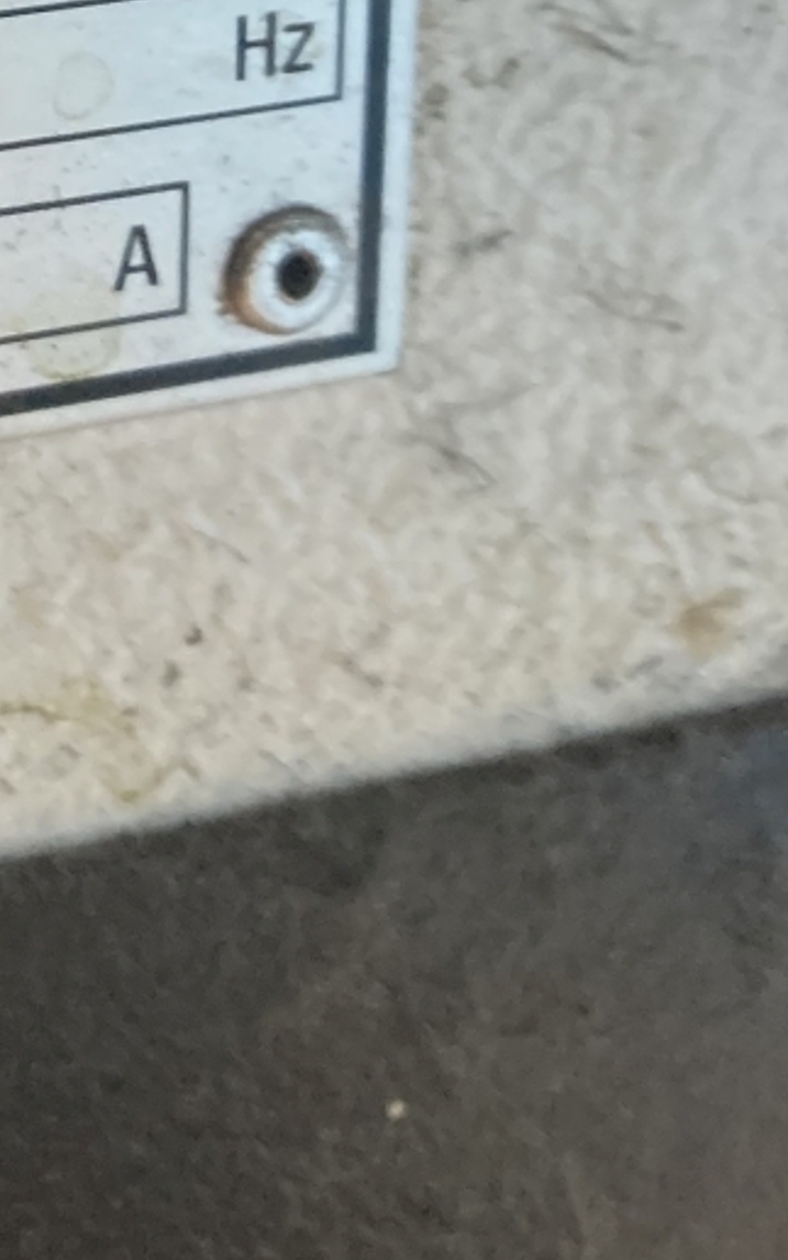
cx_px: -639
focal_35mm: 92
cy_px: -454
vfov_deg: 20.3
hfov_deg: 12.9
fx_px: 3158
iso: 125
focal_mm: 3.99
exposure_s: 1/60
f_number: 1.8
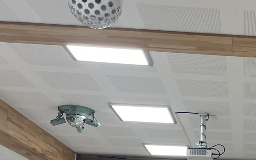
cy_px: 237
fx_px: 551
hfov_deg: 24.3
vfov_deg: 15.3
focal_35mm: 79
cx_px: 285
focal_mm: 4.2
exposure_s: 1/120
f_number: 1.6
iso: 125
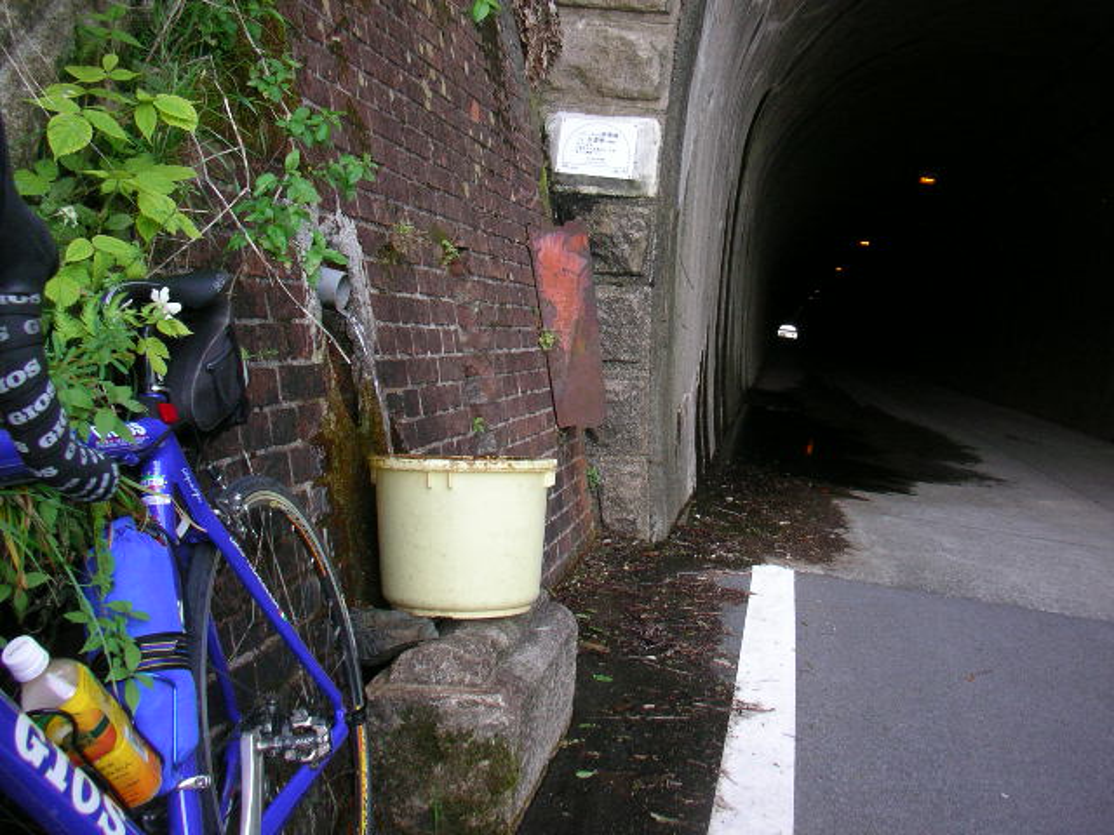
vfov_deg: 38.7
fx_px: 1191
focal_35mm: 37
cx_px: 557
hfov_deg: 50.1
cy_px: 418
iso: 100
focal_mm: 5.7
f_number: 2.8
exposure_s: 1/40
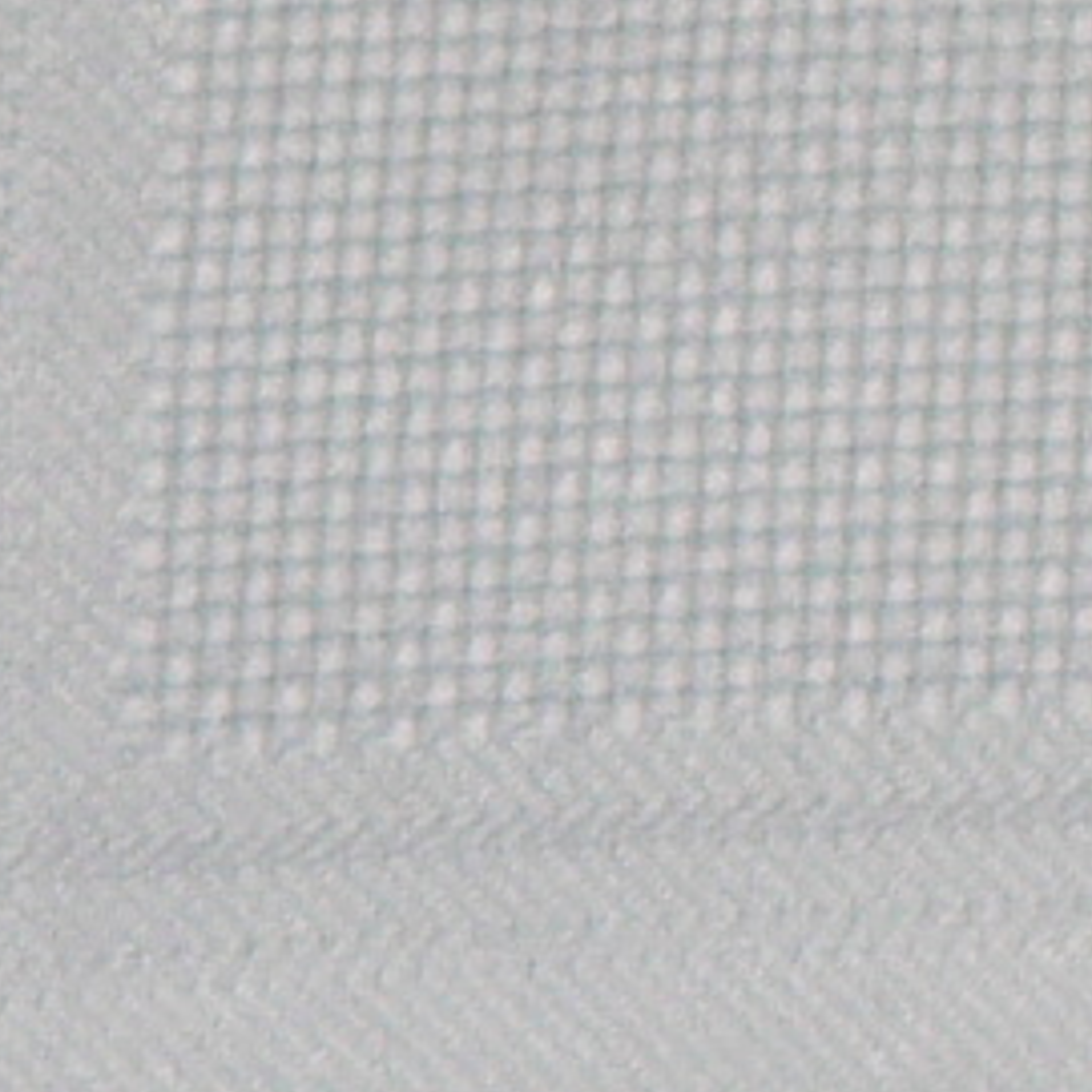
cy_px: -1713
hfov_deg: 4.6
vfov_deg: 4.5
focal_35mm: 383
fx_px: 13669
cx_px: 1096
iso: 100
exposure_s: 1/60
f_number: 2.8
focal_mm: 8.7
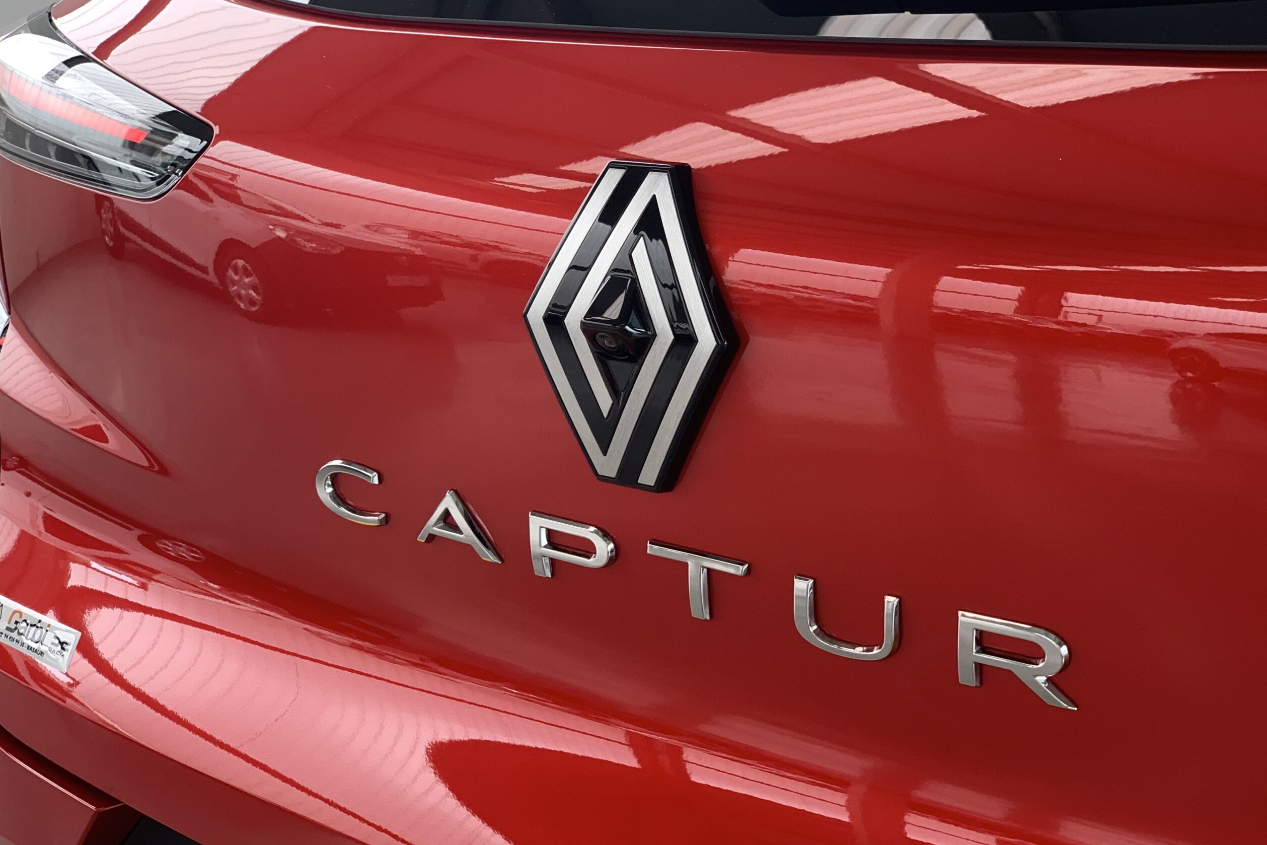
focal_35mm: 55
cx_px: 637
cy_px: 431
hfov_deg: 36.2
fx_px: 1936
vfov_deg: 24.6
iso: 100
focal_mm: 6
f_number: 2.4
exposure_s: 1/122
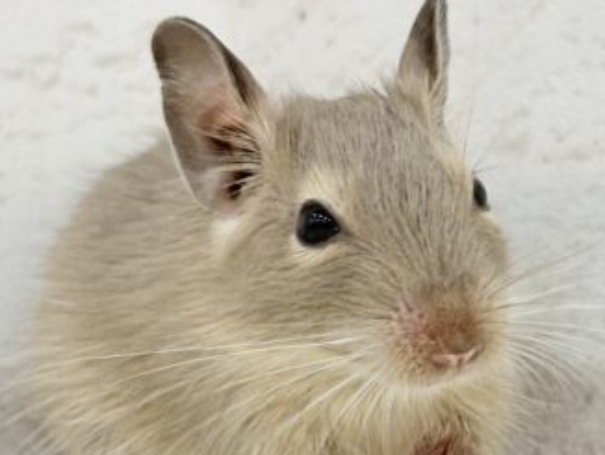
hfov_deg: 19.0
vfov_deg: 14.5
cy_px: 316
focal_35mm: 102
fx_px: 1784
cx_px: 516
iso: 80
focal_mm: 5.96
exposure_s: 1/100
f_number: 1.6
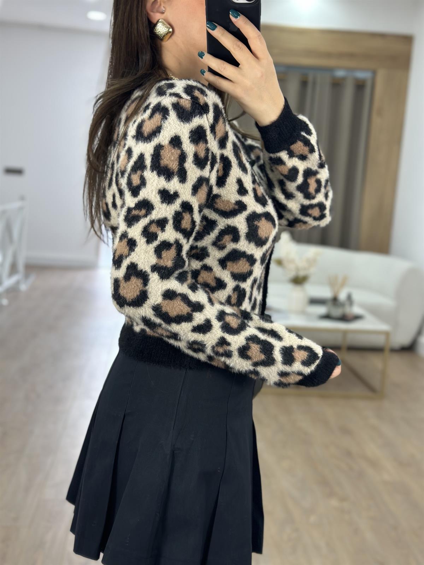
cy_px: 282
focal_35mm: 48
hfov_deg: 30.3
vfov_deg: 39.7
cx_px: 212
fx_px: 784
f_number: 1.78
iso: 80
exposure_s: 1/100
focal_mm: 6.86
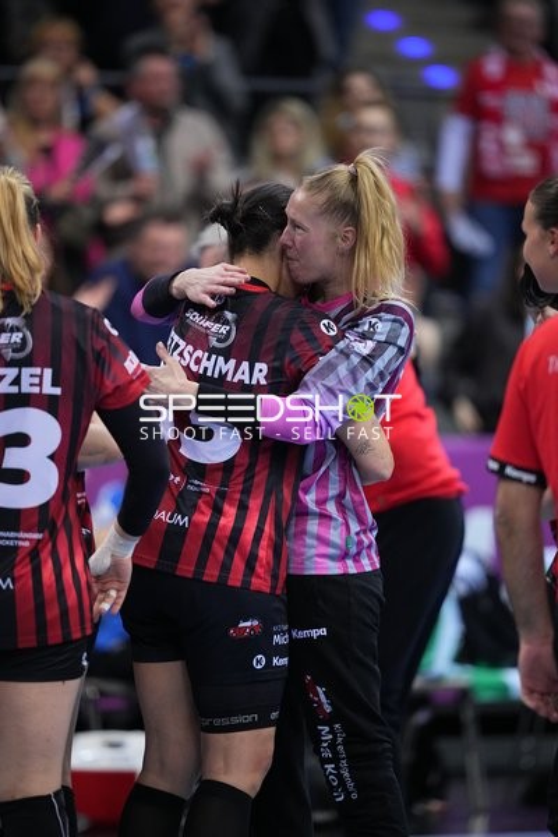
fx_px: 6974
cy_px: 418
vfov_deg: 6.9
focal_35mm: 300
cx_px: 279
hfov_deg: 4.6
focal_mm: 300
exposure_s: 1/1600
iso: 4000
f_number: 2.8
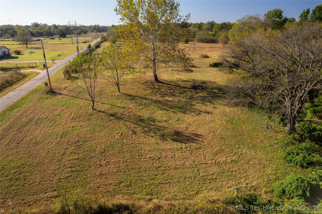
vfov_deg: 57.2
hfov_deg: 78.6
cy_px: 107
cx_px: 161
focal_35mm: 22
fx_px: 197
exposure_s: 1/180
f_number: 2.8
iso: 100
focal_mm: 8.38
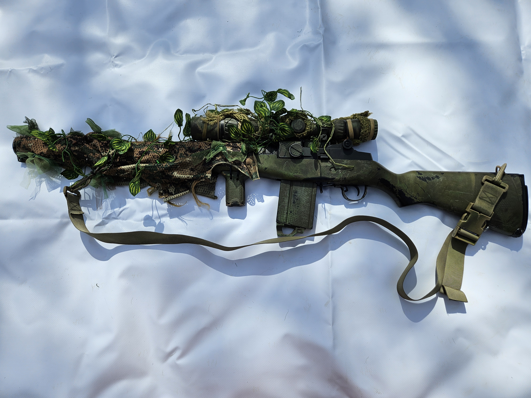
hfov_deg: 73.9
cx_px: 266
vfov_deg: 58.9
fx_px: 353
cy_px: 199
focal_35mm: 23
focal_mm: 5.4
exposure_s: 1/4268
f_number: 1.8
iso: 25
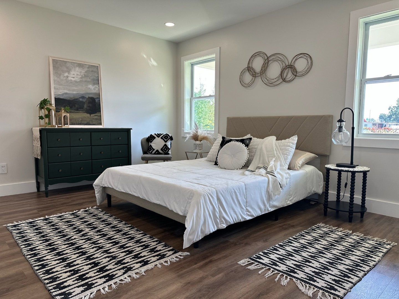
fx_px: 277
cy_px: 150
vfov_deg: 56.8
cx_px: 200
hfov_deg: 71.6
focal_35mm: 24
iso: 64
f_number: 1.78
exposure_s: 1/127
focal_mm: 6.86
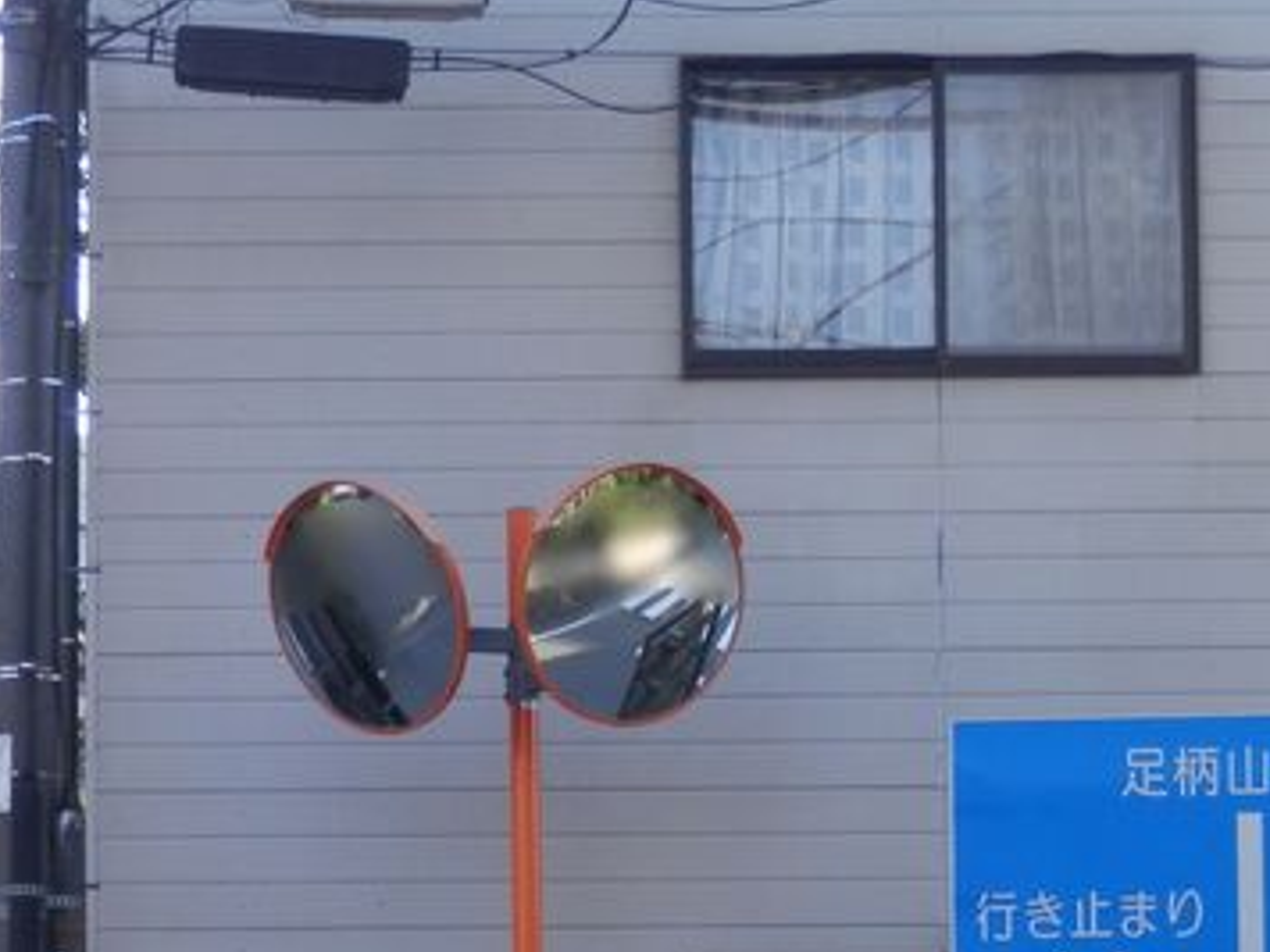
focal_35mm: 164
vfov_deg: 9.0
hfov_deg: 12.0
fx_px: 6017
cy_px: 1009
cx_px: 503
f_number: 4.5
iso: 80
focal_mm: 13.1
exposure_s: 1/125
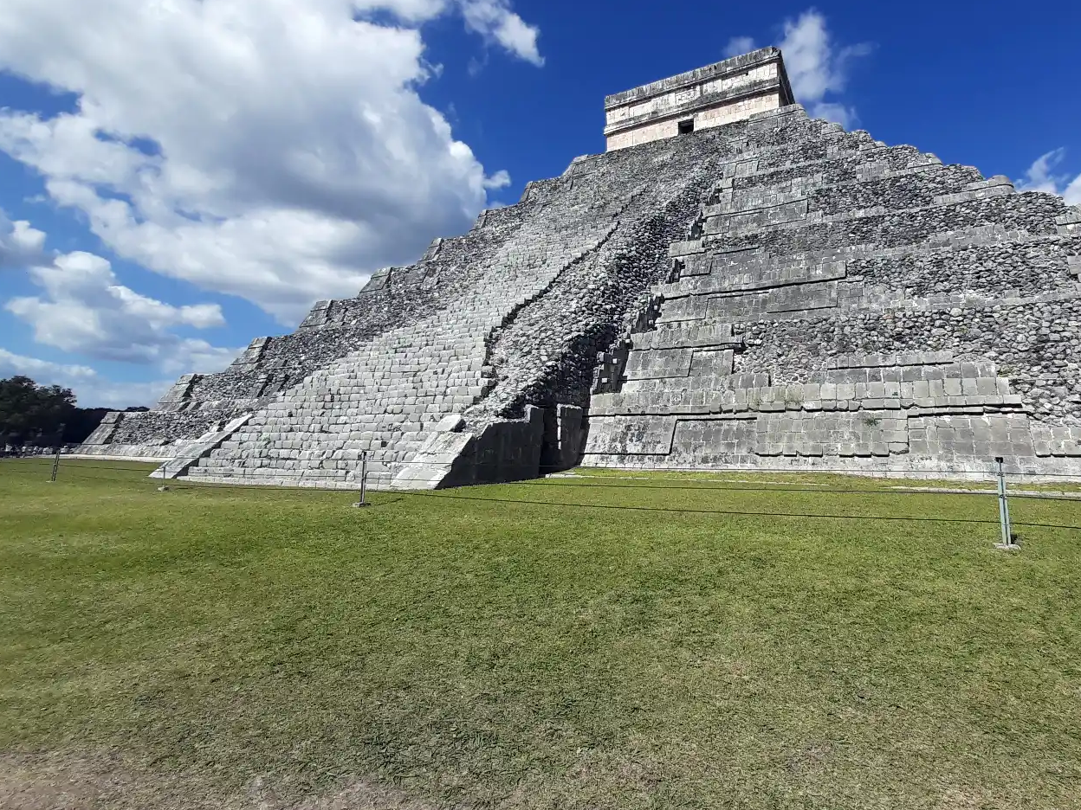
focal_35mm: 17
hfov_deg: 90.0
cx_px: 642
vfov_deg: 74.1
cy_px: 333
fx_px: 531
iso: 40
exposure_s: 1/1709
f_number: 2.2
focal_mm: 1.42
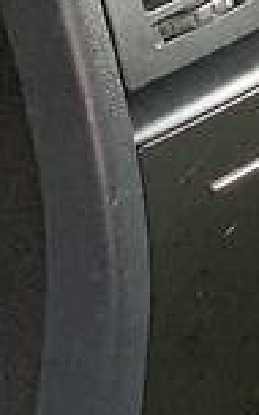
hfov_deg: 4.5
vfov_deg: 7.2
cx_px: 150
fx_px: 3286
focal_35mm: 291
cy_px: 106
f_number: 2.4
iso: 1000
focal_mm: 6
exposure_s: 1/30
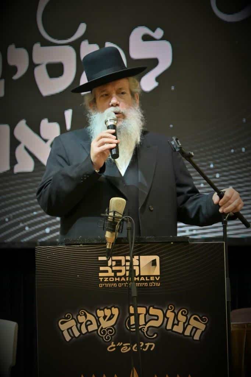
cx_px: 126
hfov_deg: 10.8
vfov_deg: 16.1
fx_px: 1329
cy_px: 188
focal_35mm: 127
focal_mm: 85
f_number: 4
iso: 400
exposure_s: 1/160
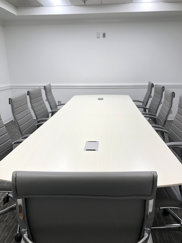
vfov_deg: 63.4
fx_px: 196
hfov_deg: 49.7
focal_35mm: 28
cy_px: 122
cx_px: 91
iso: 40
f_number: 1.8
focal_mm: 3.99
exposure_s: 1/120
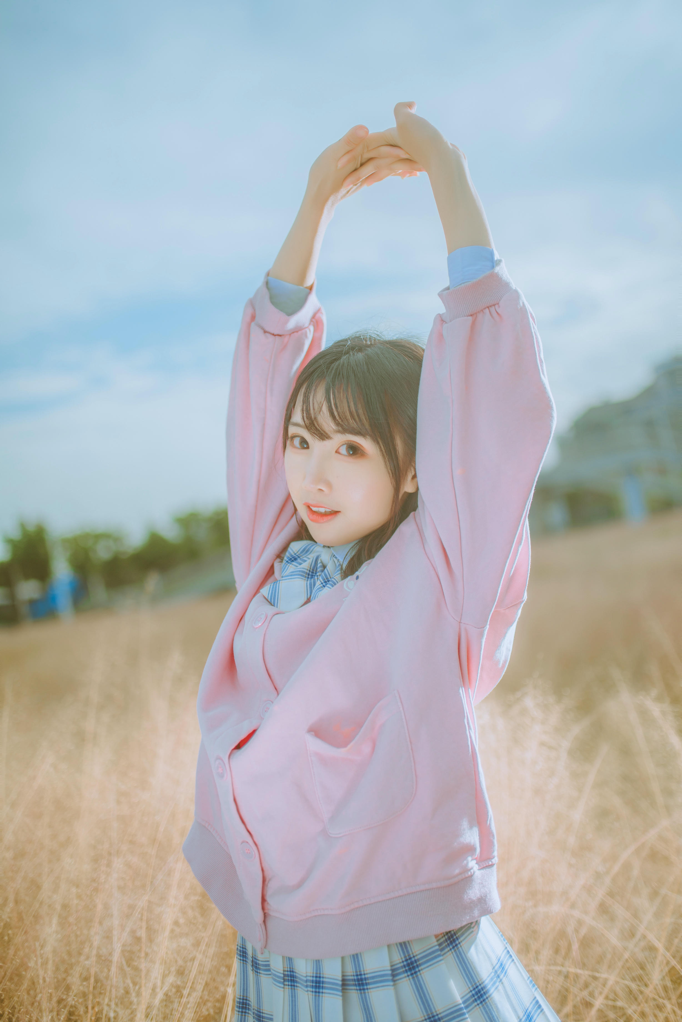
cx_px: 341
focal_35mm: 35
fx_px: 994
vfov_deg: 54.4
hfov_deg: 37.9
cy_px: 511
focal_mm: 35
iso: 64
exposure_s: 1/5000
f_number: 1.4
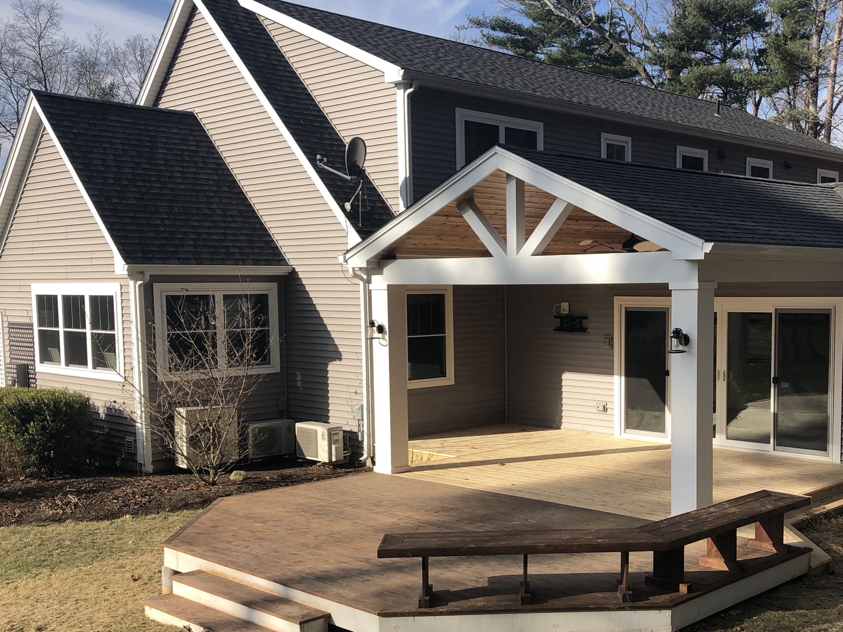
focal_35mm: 42
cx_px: 568
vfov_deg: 34.2
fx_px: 1023
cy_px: 394
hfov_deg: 44.1
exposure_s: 1/1333
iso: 20
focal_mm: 3.99
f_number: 1.8
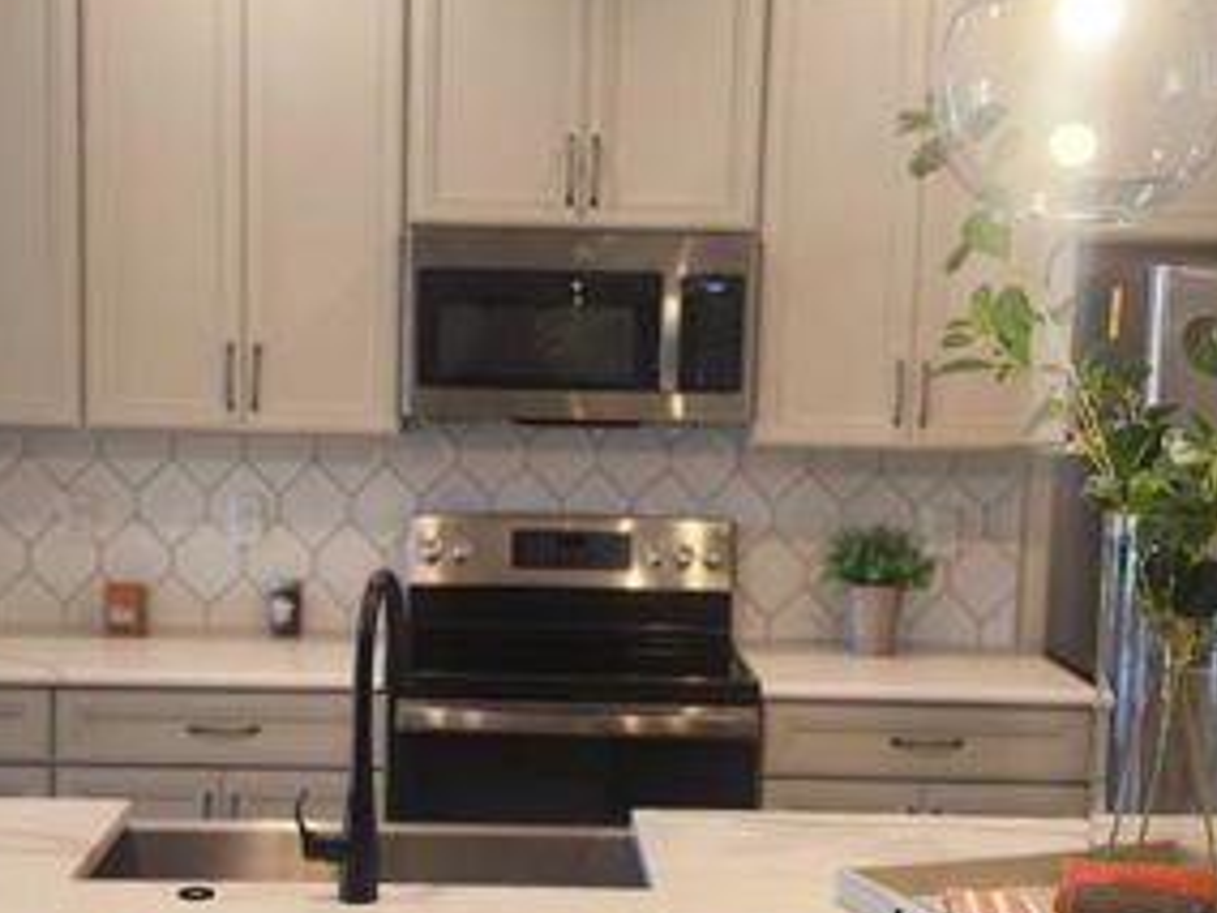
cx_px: 504
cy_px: 600
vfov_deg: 25.5
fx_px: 2004
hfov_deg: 33.7
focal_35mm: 57
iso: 160
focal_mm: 5.54
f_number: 1.8
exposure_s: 1/120
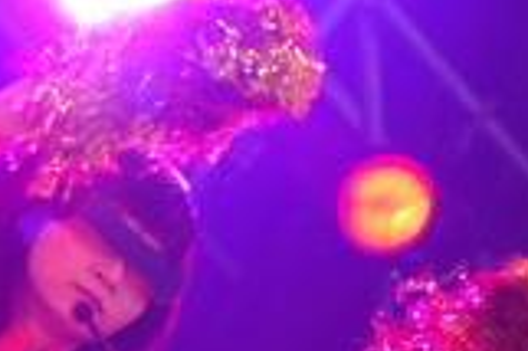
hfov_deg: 6.0
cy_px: 364
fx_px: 5055
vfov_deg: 4.0
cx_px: 0
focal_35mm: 345
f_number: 2.8
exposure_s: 1/320
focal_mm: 70
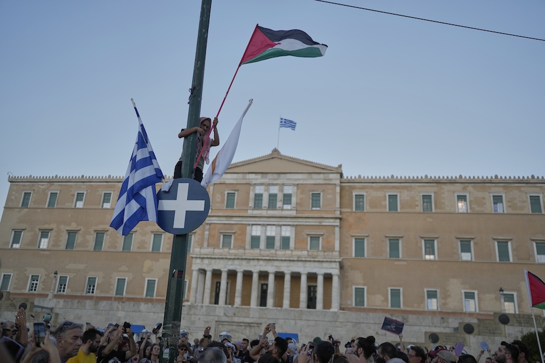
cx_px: 272
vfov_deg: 37.8
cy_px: 182
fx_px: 530
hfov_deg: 54.4
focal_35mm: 35
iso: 400
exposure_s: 1/1000
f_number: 1.8
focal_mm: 35
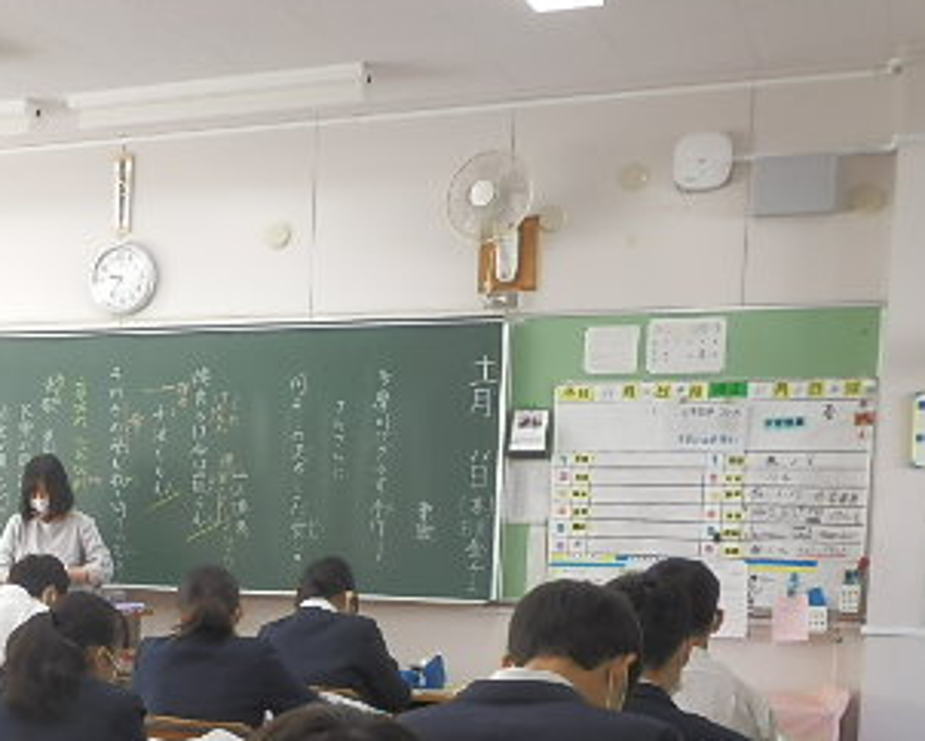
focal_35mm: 62
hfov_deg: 28.8
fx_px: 1698
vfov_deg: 23.7
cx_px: 34
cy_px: 720
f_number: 3.5
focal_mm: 5.4
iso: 80
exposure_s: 1/40
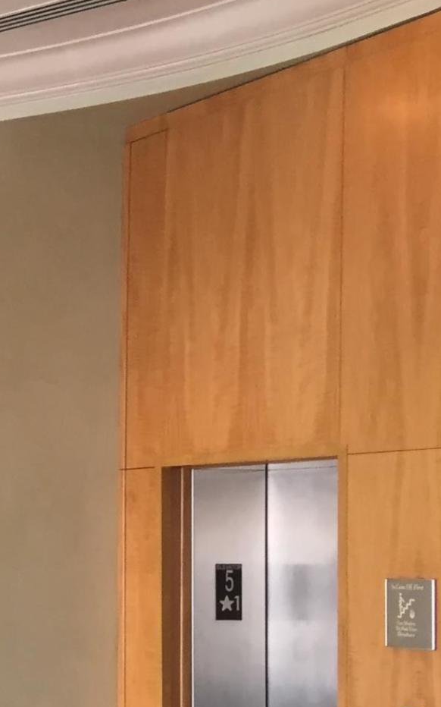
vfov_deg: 21.7
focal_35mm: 95
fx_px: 1828
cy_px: 523
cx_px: -630
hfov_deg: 11.3
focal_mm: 4.15
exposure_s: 1/30
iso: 64
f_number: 2.2
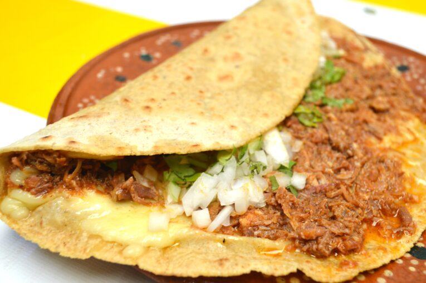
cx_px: 213
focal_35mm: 36
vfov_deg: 36.8
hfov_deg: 53.2
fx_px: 426
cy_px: 142
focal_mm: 24
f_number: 4.5
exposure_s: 1/80
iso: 400
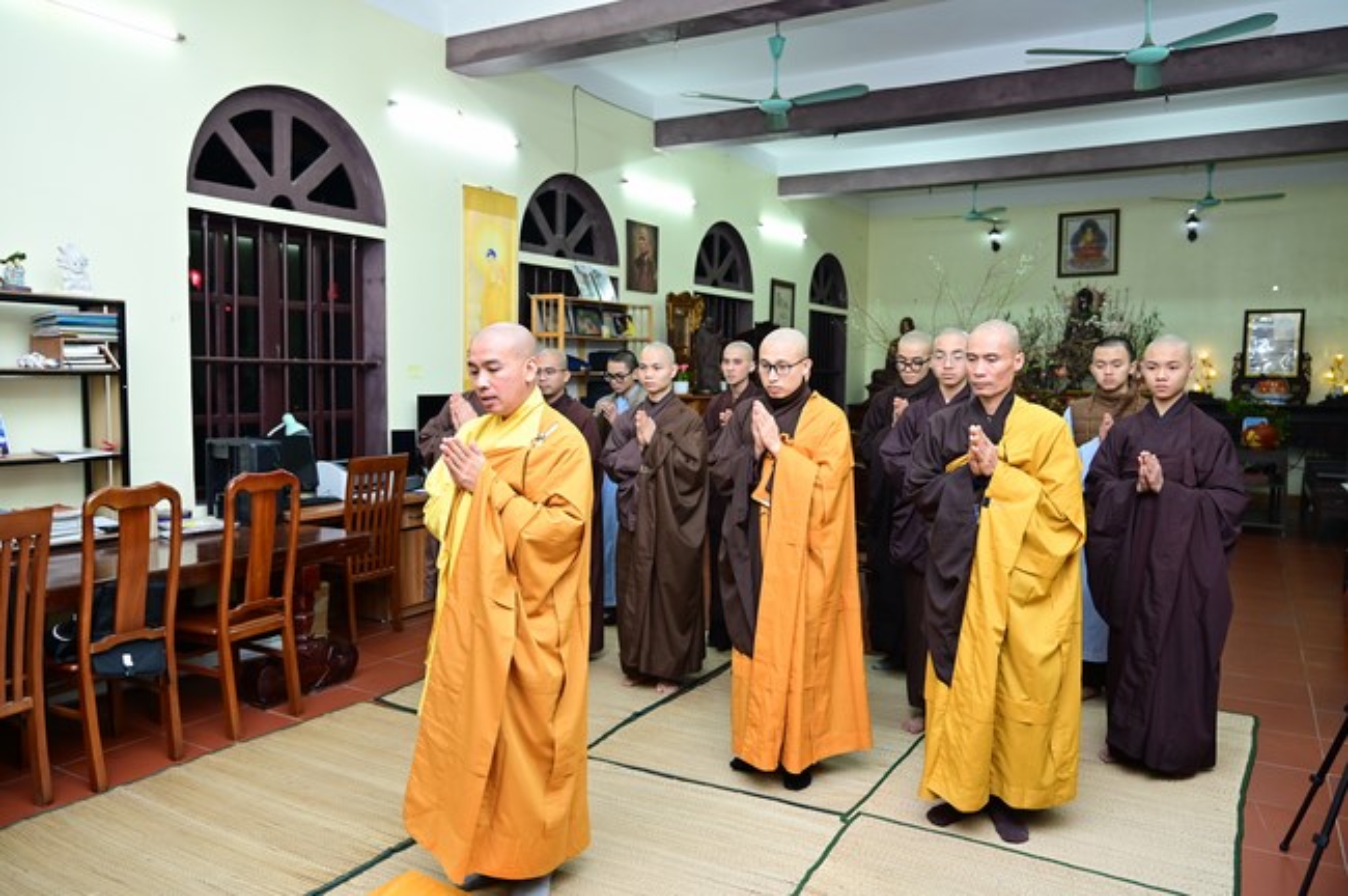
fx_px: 898
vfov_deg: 53.0
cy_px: 448
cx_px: 674
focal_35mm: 24
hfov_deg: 73.8
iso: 1600
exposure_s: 1/160
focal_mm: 24
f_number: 4
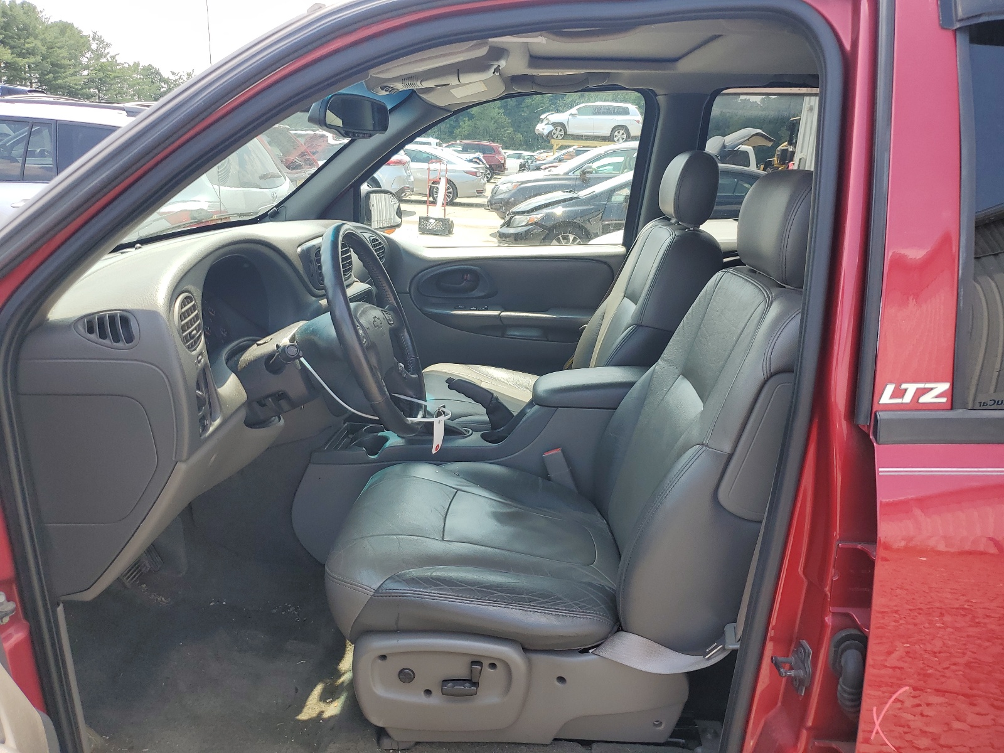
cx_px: 502
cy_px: 376
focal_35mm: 26
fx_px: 754
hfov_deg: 67.3
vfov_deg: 53.1
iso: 50
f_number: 1.5
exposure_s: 1/714
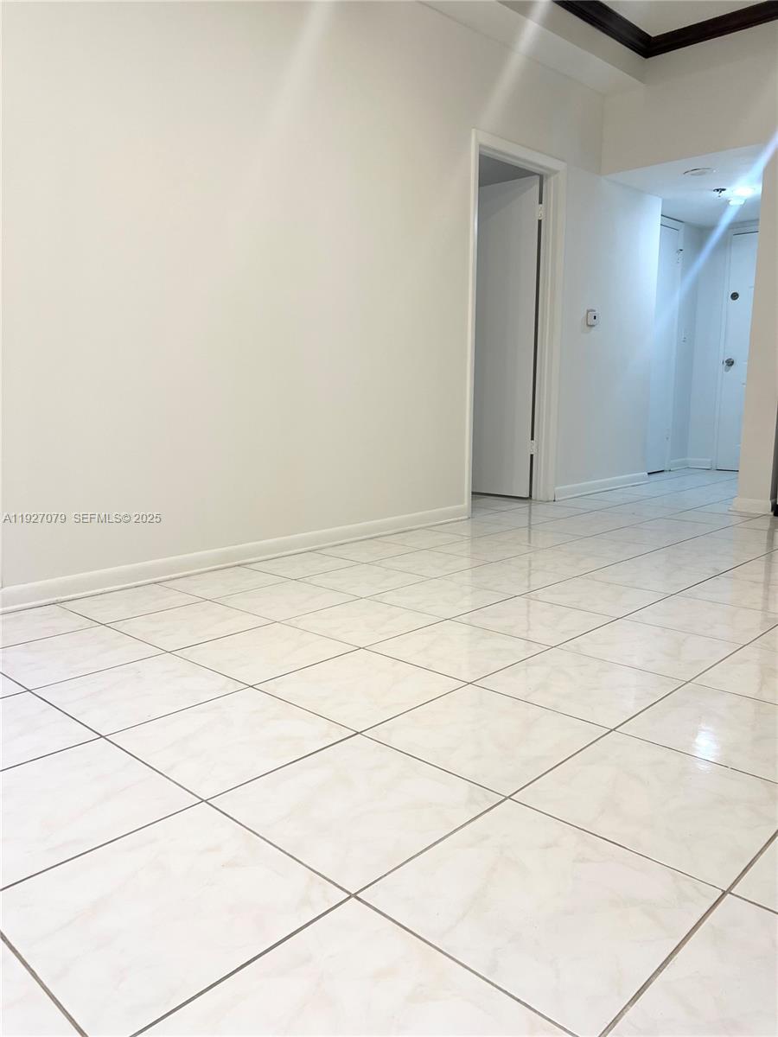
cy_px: 518
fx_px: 779
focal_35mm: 26
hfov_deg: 53.1
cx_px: 389
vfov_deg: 67.3
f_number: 1.5
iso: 64
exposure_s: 1/120
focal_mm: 5.7
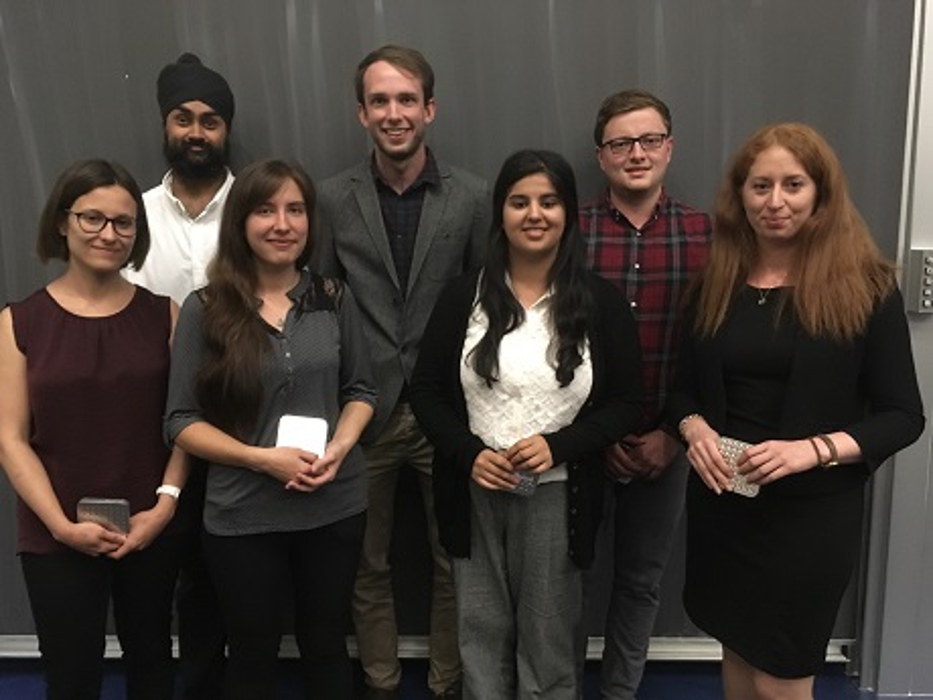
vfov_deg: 48.2
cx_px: 466
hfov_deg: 61.7
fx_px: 782
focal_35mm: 29
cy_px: 350
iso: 500
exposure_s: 1/17
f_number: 2.2
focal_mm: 4.15
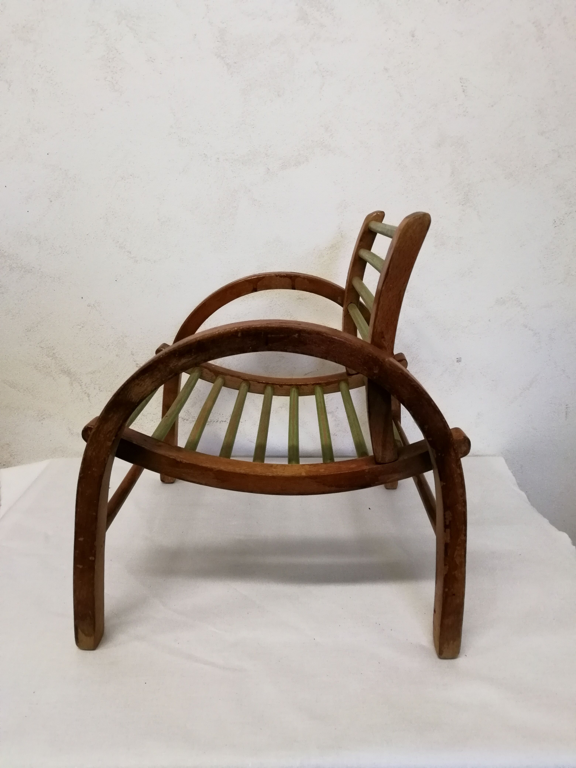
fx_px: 532
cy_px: 384
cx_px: 288
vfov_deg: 71.6
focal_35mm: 24
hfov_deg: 56.8
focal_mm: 2.38
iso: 80
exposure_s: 1/50
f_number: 2.2
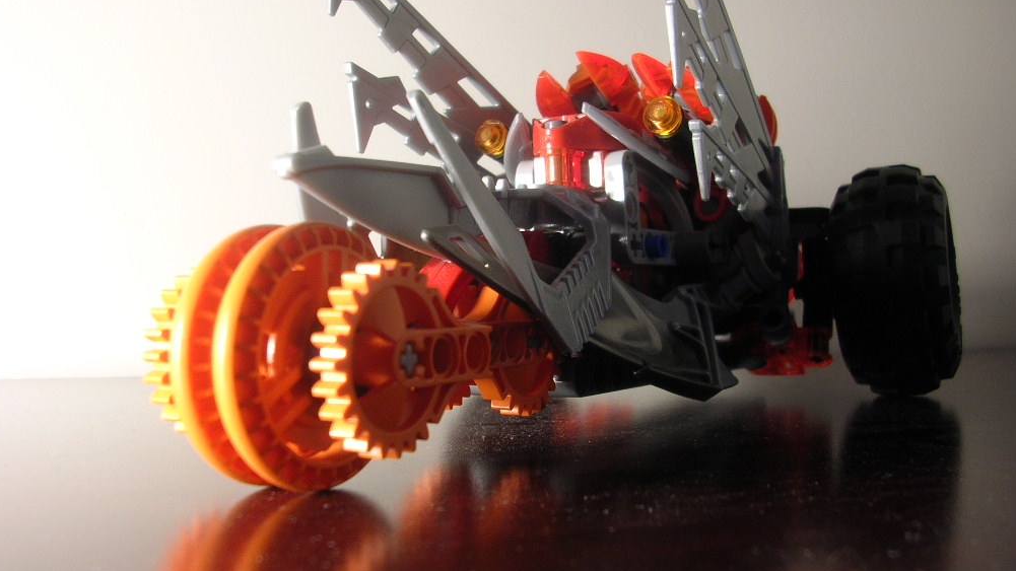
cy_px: 299
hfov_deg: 51.6
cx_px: 507
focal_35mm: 39
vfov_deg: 30.4
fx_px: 1051
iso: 50
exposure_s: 1/11.8
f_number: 2.8
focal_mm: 5.8
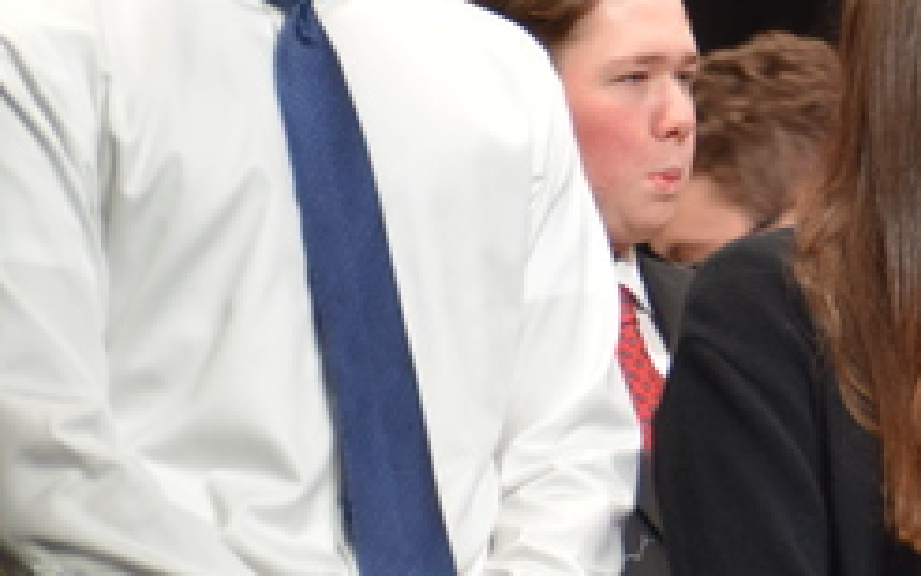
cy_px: 410
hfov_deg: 4.7
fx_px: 11175
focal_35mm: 445
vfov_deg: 3.0
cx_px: 1692
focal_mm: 70
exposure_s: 1/60
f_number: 5
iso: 500
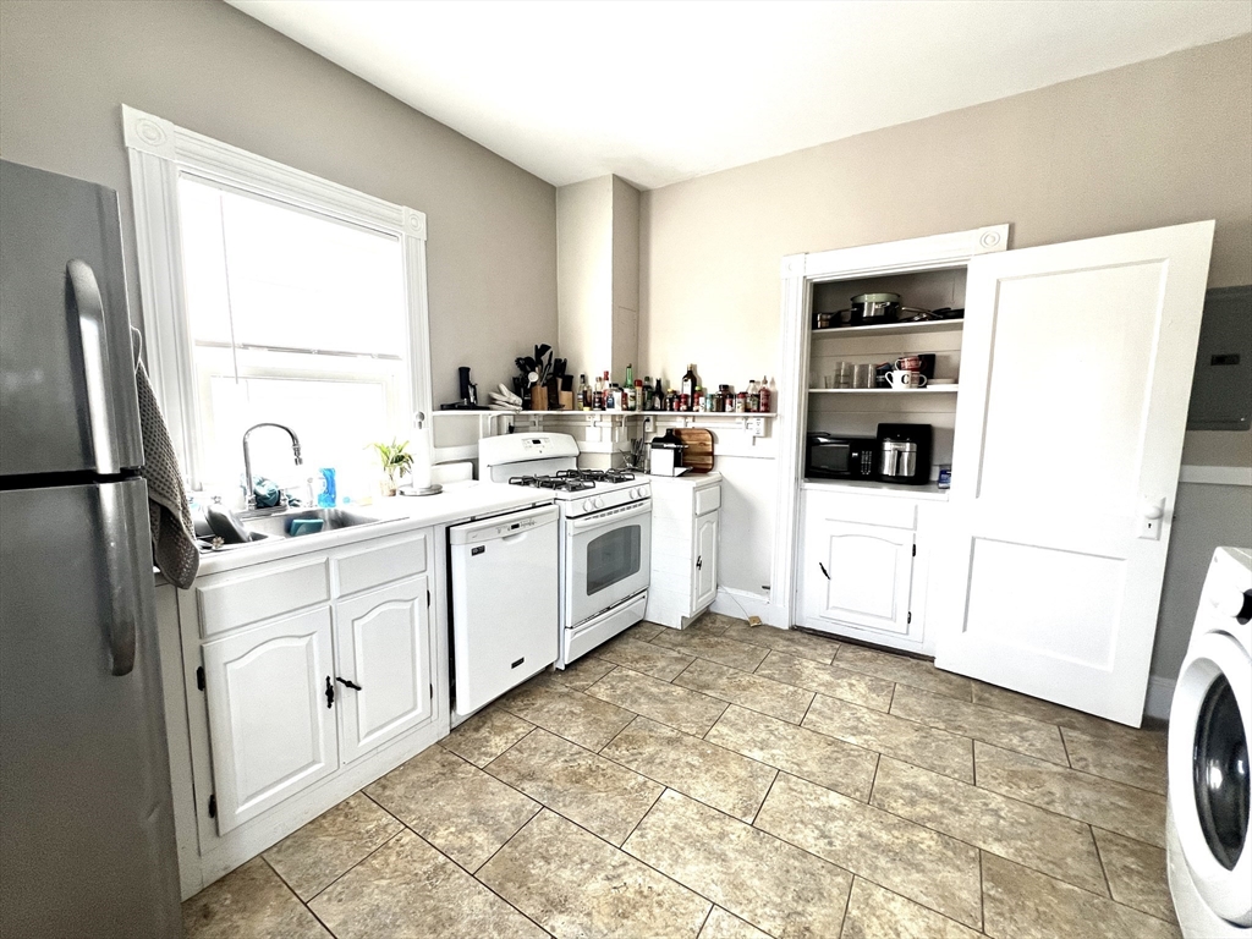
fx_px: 470
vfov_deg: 89.9
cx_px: 626
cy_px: 470
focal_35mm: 13
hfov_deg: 106.2
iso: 80
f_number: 1.8
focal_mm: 1.57
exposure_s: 1/99
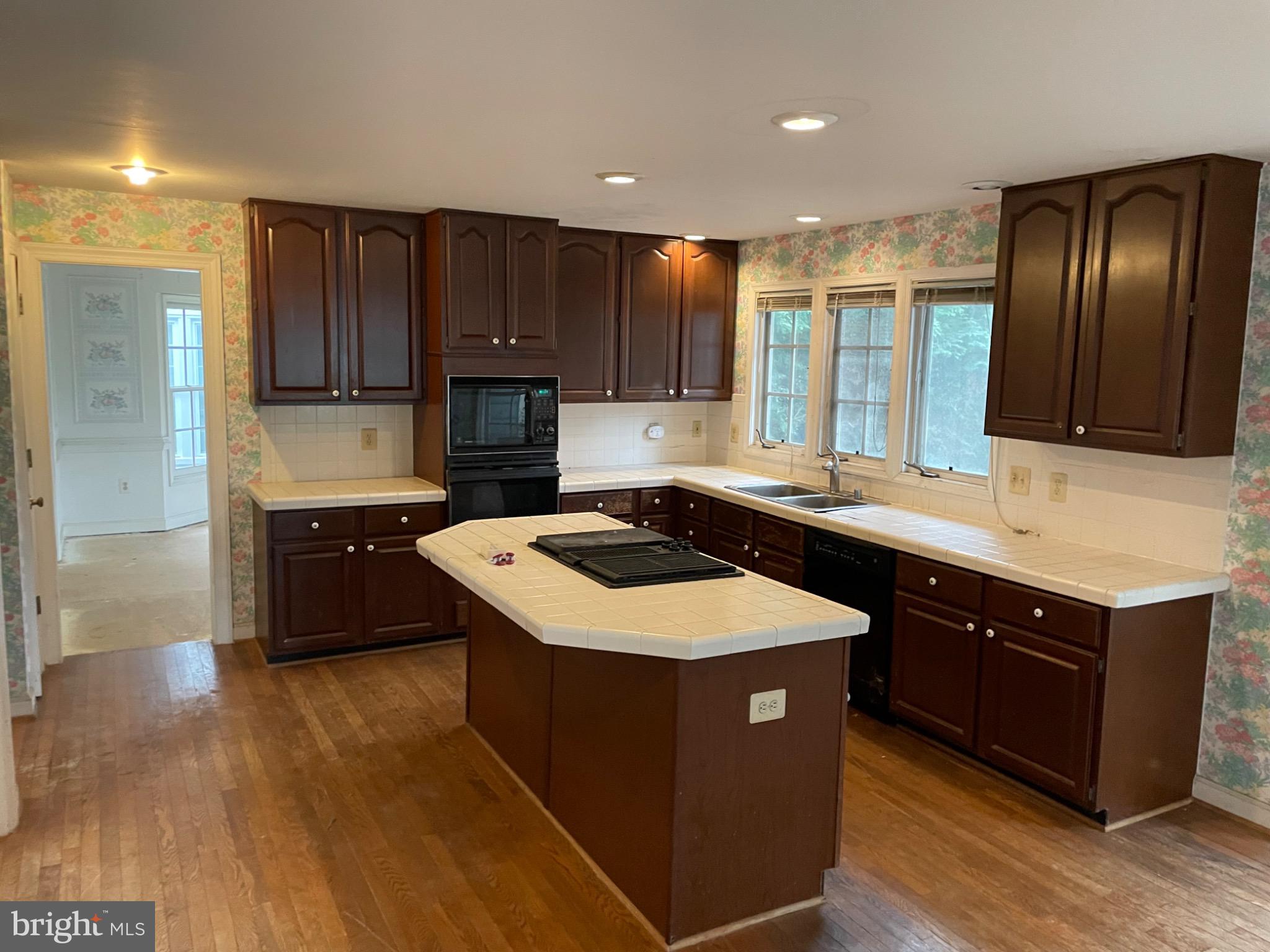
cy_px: 476
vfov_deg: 53.1
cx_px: 635
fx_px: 954
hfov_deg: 67.3
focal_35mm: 26
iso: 500
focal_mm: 4.2
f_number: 1.6
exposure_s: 1/60
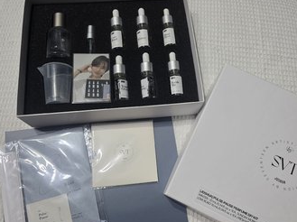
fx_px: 240
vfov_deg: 49.5
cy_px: 125
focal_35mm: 28
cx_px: 162
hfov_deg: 63.4
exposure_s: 1/120
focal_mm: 6.3
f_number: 1.7
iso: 400
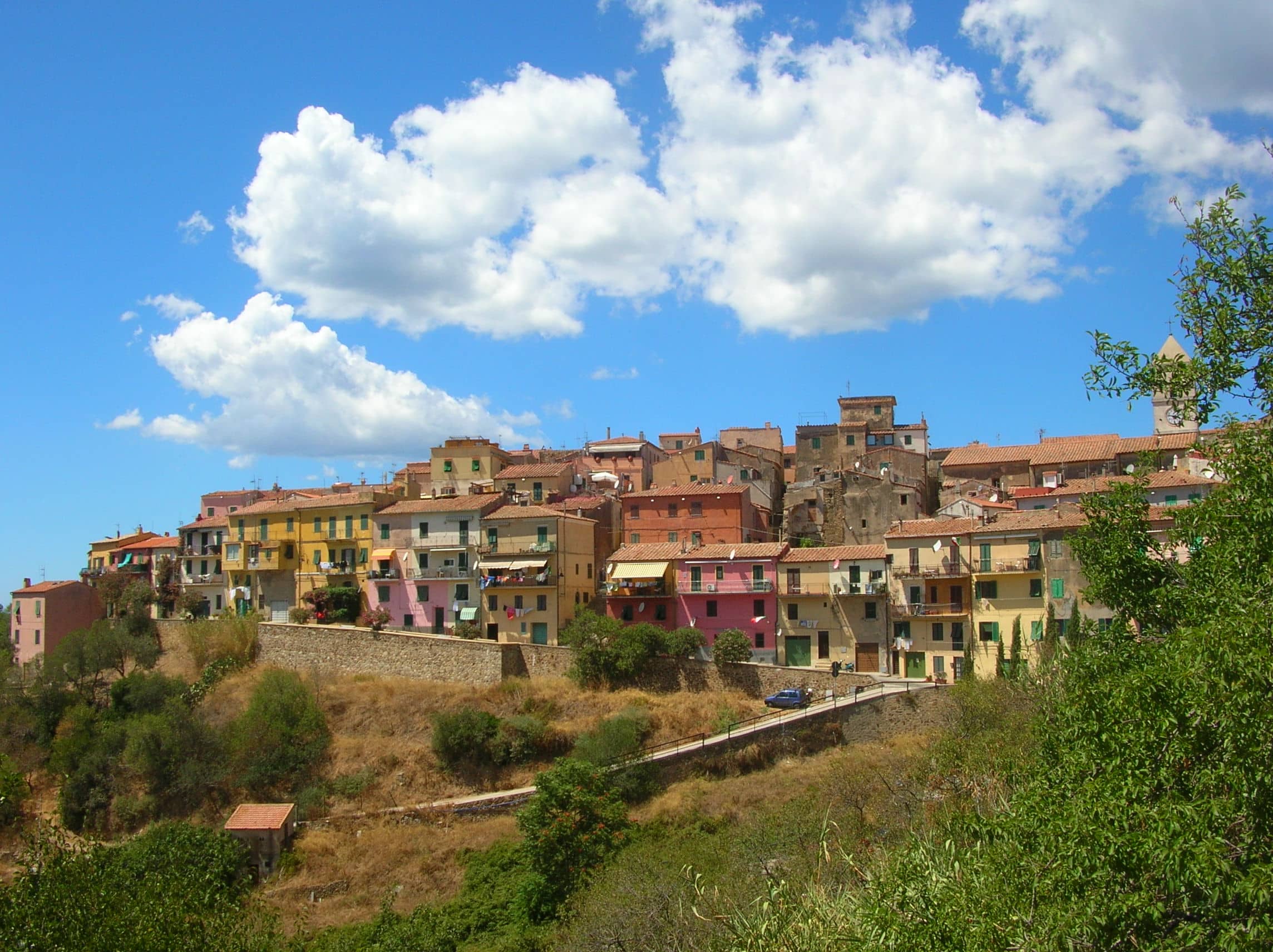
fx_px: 1286
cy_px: 476
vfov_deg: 40.6
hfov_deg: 52.7
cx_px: 636
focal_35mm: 35
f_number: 5.6
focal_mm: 5.8
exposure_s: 1/343
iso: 50
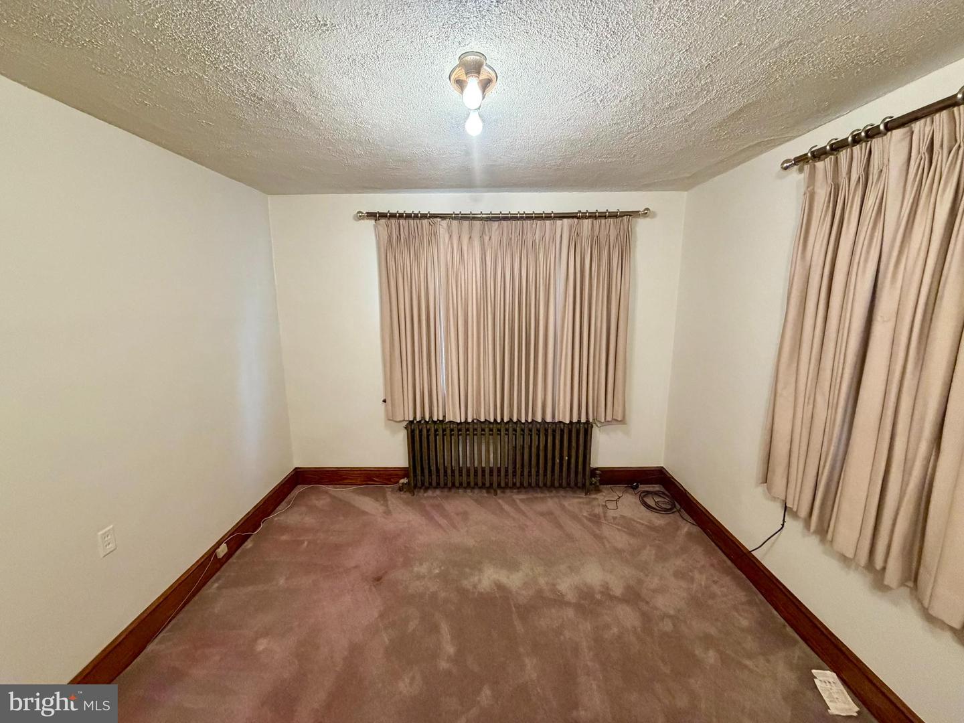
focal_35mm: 14
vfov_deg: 85.7
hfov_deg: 102.1
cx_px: 482
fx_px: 390
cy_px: 362
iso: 500
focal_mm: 2.22
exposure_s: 1/60
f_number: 2.2
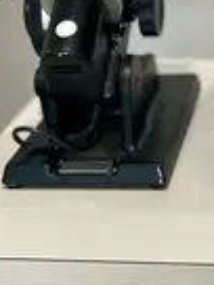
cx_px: 262
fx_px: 841
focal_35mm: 102
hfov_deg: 14.0
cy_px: -5
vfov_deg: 18.7
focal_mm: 4.2
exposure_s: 1/60
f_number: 1.6
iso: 250
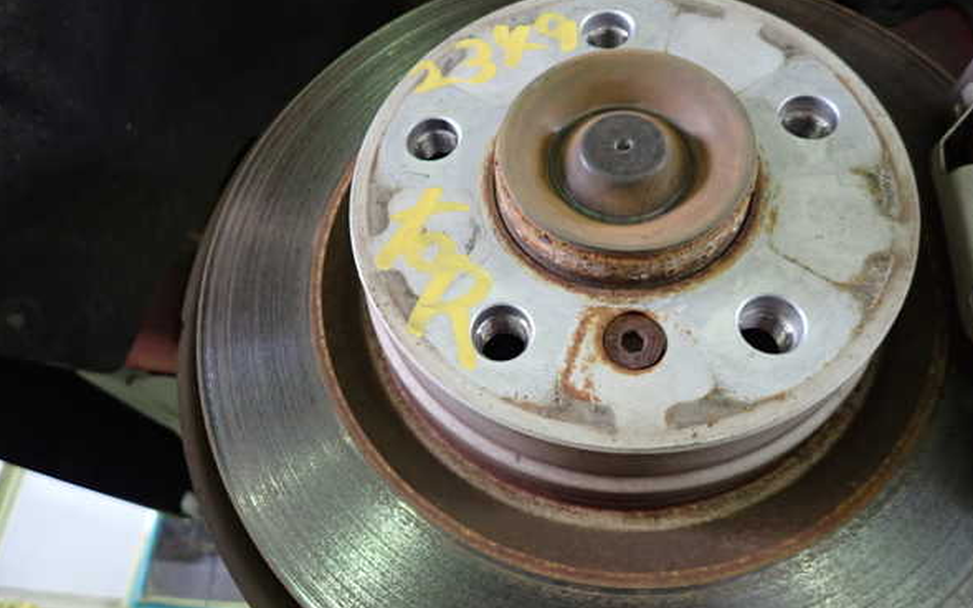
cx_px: 489
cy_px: 283
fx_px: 716
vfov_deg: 46.0
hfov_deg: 68.4
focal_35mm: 27
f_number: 2
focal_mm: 4.5
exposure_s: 1/30
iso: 500
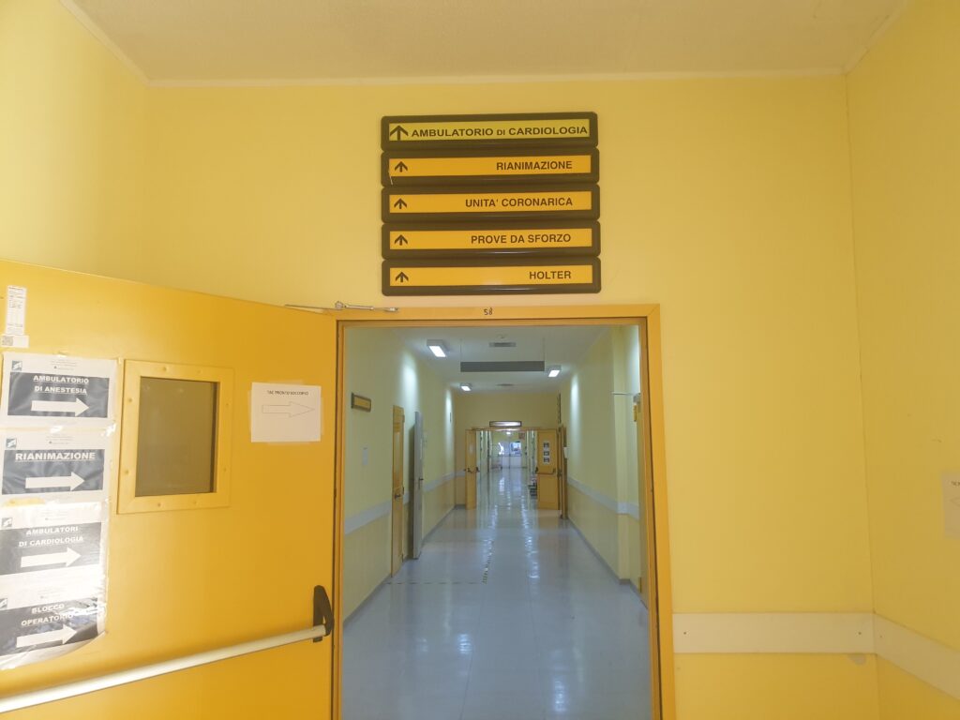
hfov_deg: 67.3
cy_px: 360
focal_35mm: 26
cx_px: 480
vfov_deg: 53.1
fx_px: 721
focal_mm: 4.3
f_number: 2.4
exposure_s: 1/50
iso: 320
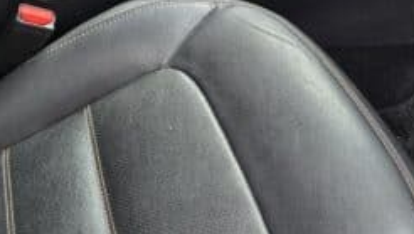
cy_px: -187
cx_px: 222
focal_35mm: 46
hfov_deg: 44.5
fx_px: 506
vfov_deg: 19.5
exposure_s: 1/50
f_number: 2.2
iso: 125
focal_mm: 2.2
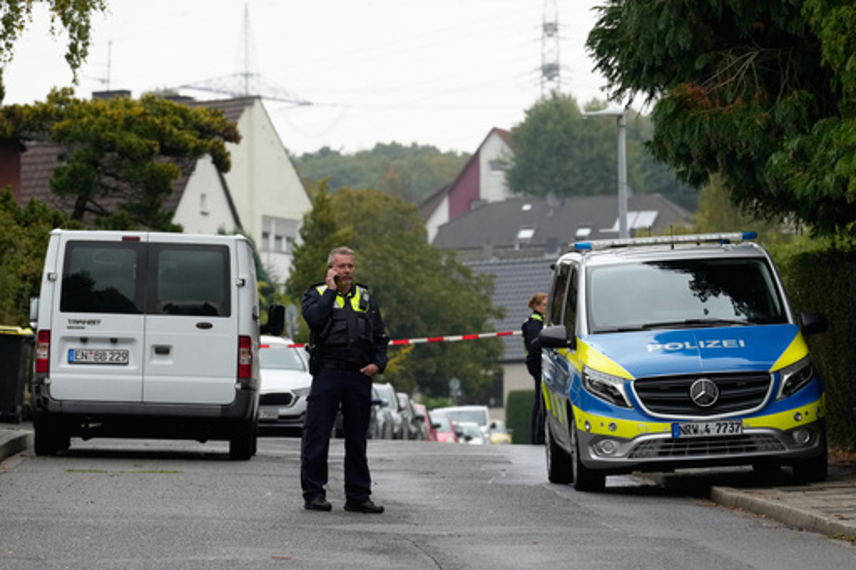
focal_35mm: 273
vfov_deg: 5.0
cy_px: 285
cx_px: 428
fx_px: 6489
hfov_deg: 7.5
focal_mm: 182
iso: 1600
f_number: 5.6
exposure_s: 1/800
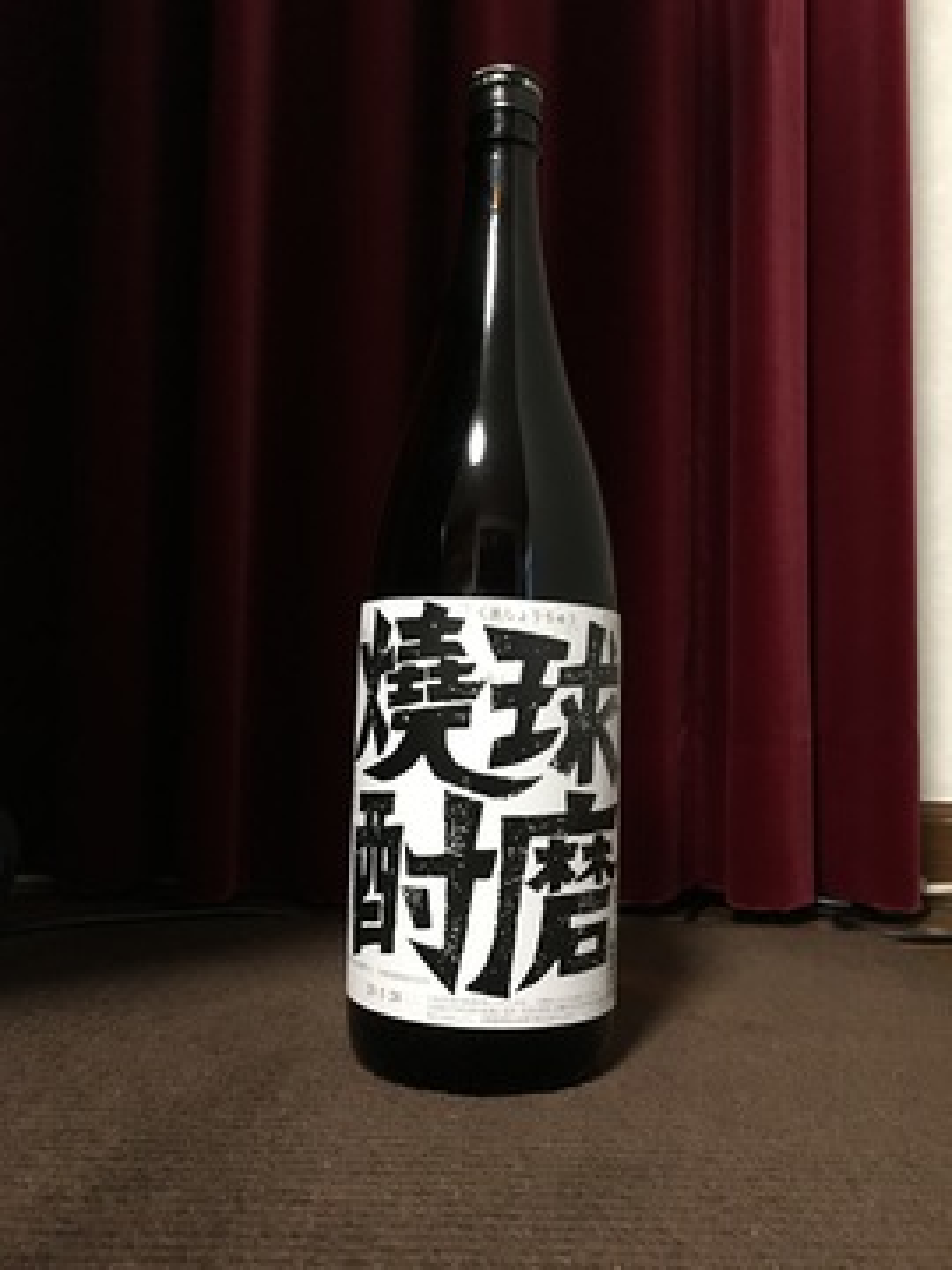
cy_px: 635
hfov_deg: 48.2
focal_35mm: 29
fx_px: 1063
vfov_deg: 61.7
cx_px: 476
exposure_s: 1/15
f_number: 2.2
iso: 250
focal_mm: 4.15
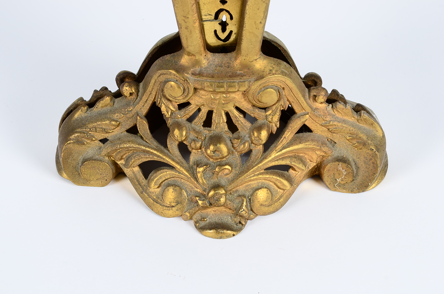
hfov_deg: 18.2
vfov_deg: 12.1
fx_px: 1385
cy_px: 147
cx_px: 222
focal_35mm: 112
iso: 100
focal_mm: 75
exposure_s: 1/125
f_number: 13
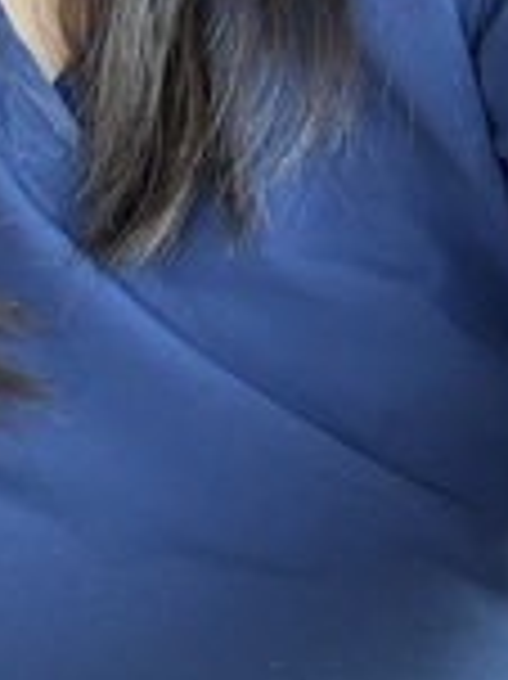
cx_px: 34
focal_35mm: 76
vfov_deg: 22.6
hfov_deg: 19.0
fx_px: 1489
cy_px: -230
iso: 80
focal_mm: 2.71
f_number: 2.2
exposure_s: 1/121
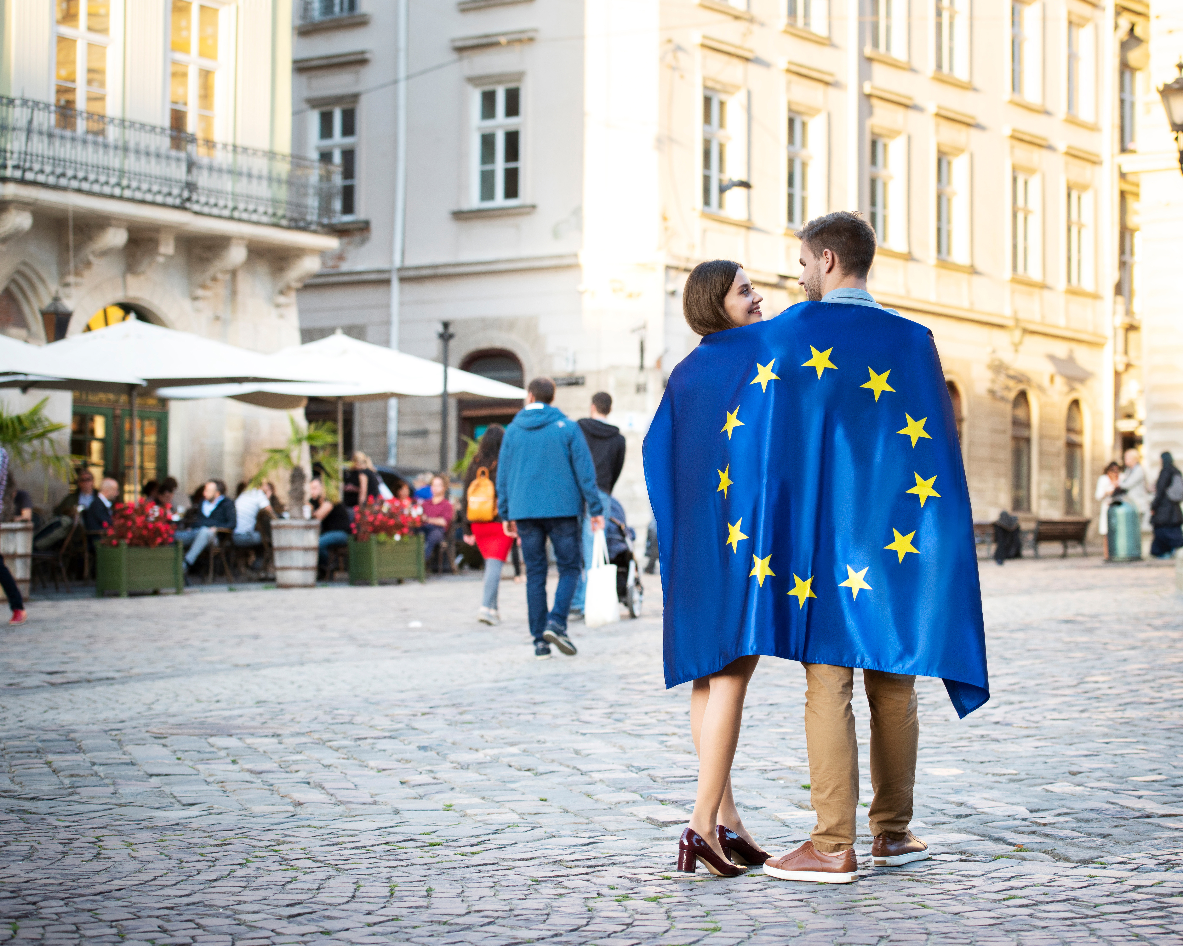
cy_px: 473
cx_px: 686
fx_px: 2766
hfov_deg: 24.1
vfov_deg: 19.4
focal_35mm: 79
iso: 100
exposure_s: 1/250
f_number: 3.5
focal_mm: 70
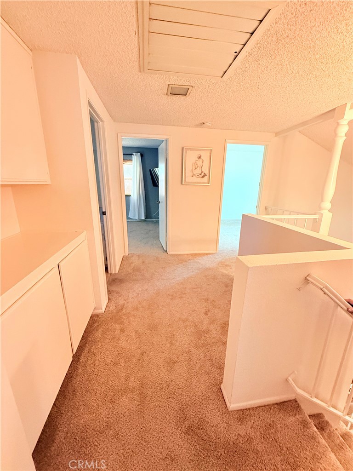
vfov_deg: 102.1
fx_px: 190
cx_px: 176
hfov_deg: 85.7
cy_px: 236
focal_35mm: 14
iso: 500
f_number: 2.2
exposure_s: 1/60
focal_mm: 2.22
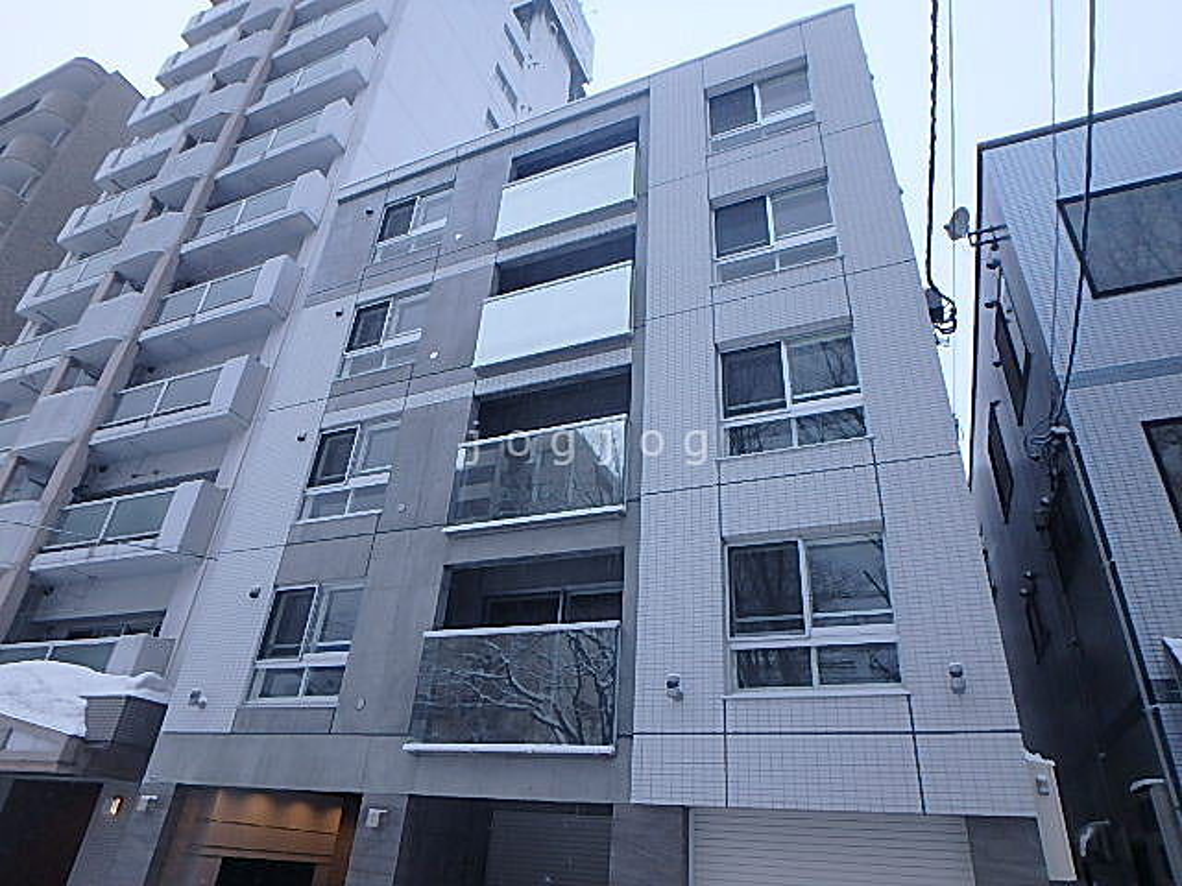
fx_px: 717
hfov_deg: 79.0
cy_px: 443
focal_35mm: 21
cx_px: 591
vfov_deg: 63.4
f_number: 3.5
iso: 160
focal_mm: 3.7
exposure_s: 1/60
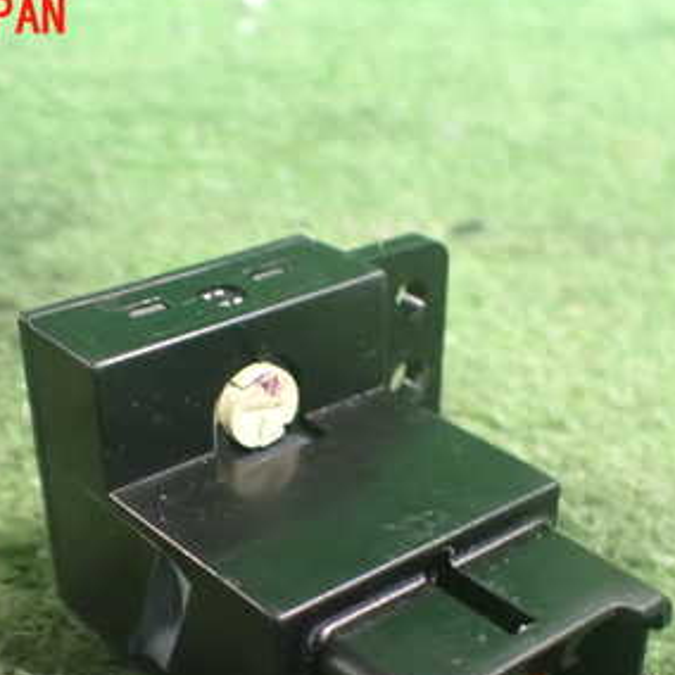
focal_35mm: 56
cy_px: 523
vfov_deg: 30.0
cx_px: 347
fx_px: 1235
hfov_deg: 30.6
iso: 1250
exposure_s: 1/30
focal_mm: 5.4
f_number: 2.3
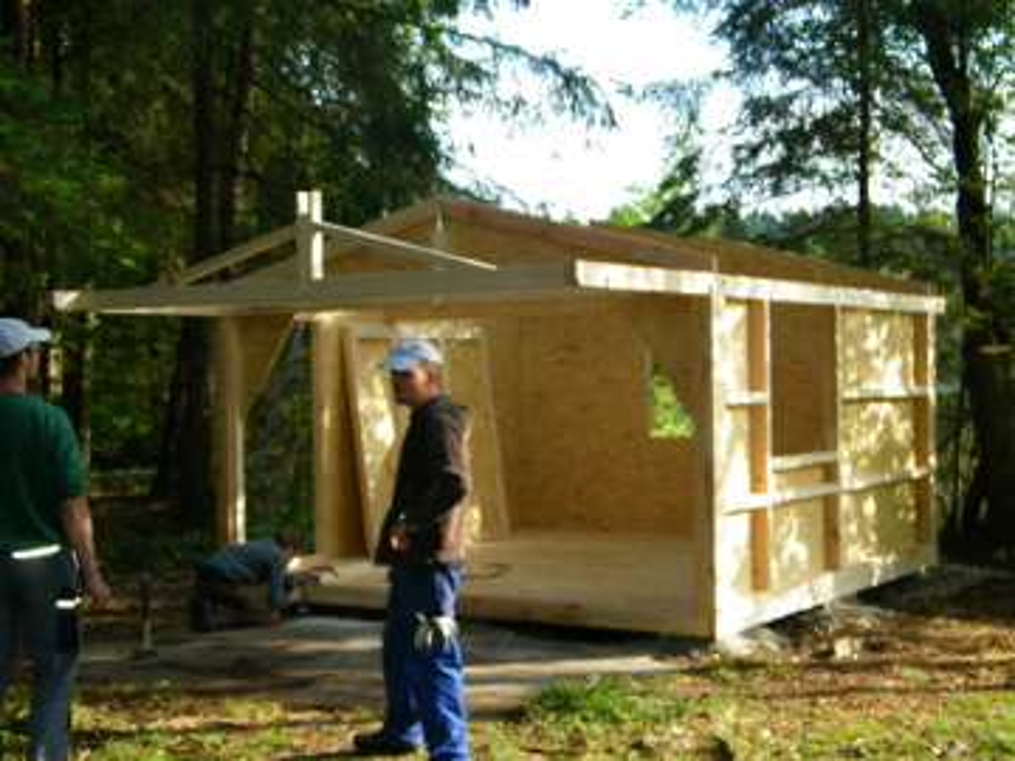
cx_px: 508
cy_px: 380
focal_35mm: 49
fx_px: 1437
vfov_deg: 29.7
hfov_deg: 38.9
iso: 80
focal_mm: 8.8
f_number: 4
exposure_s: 1/125
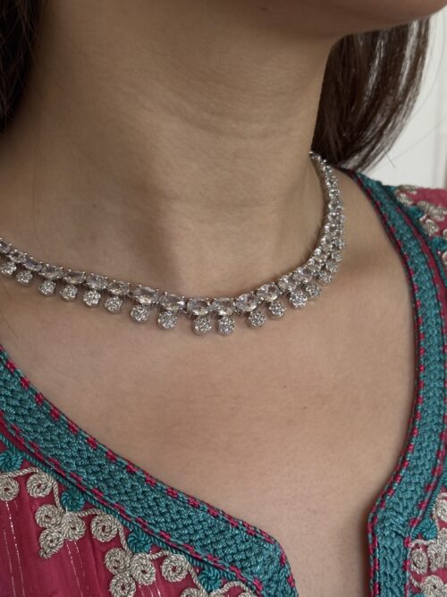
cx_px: 224
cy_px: 298
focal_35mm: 48
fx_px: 827
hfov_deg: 30.3
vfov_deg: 39.7
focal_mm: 6.86
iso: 100
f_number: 1.78
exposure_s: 1/60
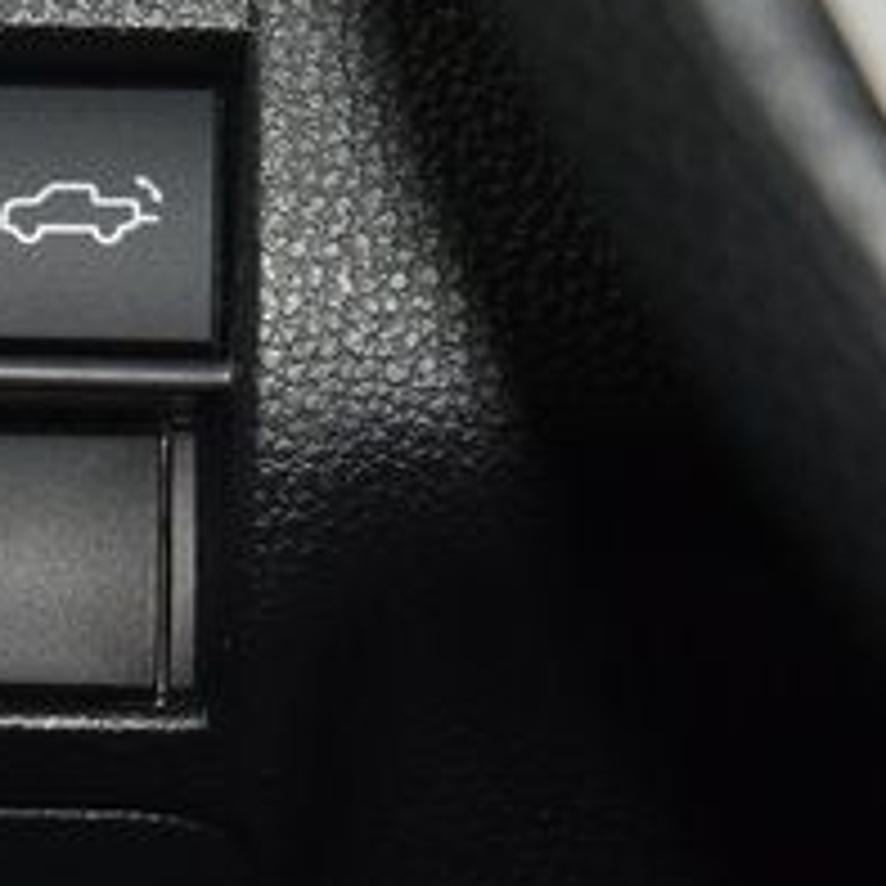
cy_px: 254
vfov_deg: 6.0
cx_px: -531
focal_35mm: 290
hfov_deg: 6.0
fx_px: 8398
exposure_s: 1/25
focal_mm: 70
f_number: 4.5
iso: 1400
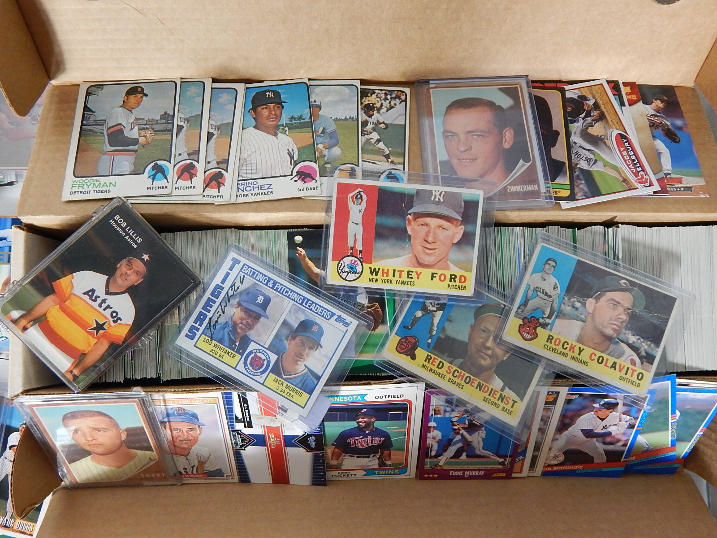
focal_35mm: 28
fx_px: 580
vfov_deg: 49.7
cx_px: 358
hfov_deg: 63.4
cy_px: 269
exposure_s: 1/20
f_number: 3.2
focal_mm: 5.1
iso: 400
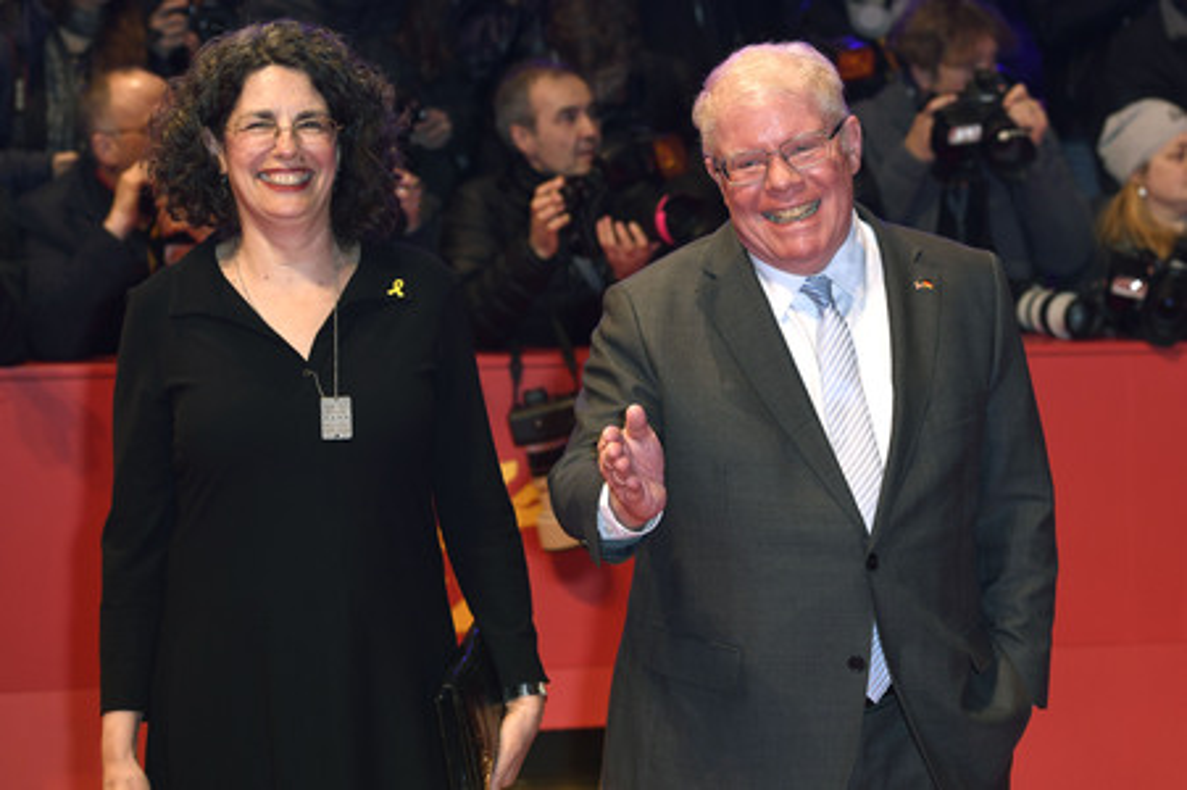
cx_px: 594
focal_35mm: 78
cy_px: 395
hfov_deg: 26.0
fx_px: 2570
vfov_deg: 17.5
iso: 800
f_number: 5
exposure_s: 1/200
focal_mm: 78
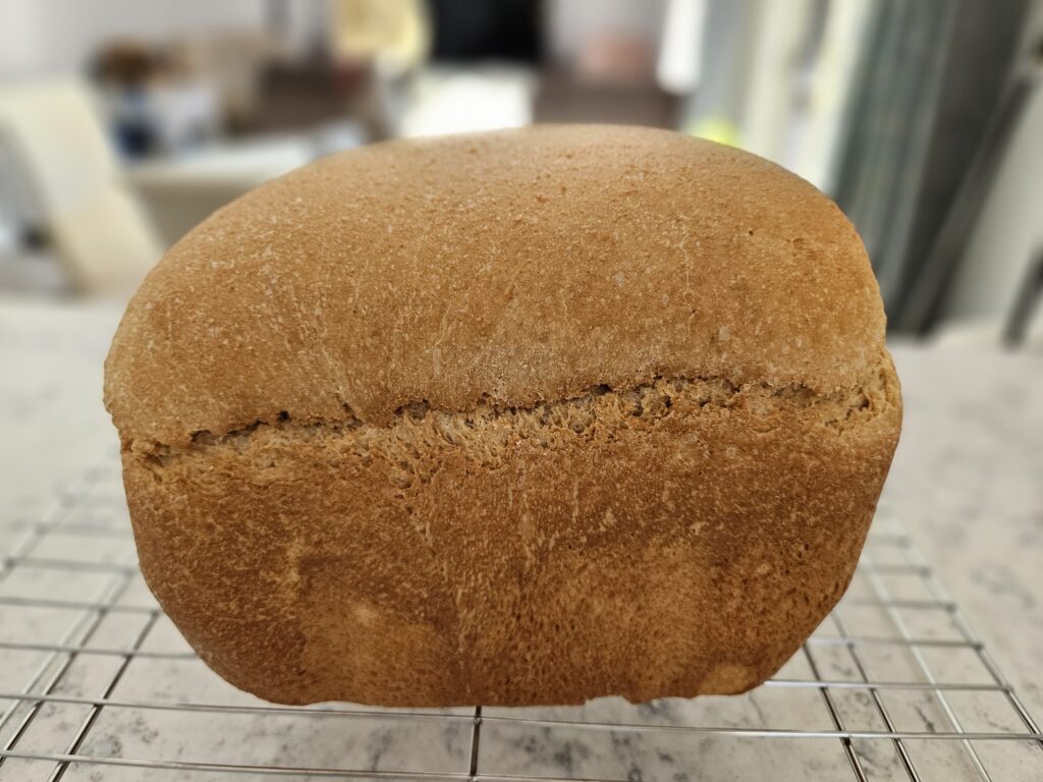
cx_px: 522
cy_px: 391
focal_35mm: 23
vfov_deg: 58.9
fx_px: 693
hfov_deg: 73.9
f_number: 1.8
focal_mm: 5.4
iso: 160
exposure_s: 1/120
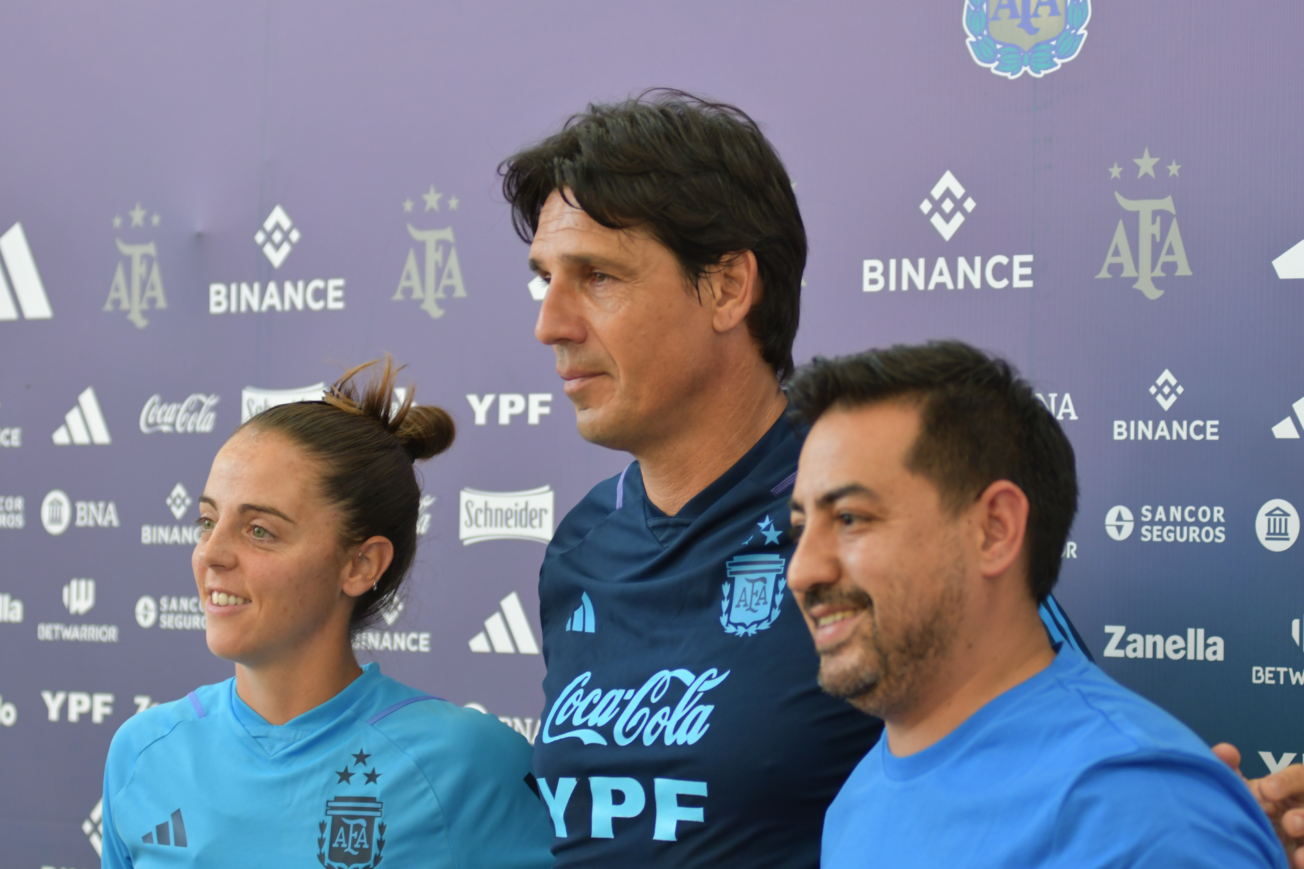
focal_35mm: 120
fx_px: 4346
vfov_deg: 11.4
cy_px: 434
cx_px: 652
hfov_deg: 17.1
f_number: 3.2
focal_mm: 80
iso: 800
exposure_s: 1/160
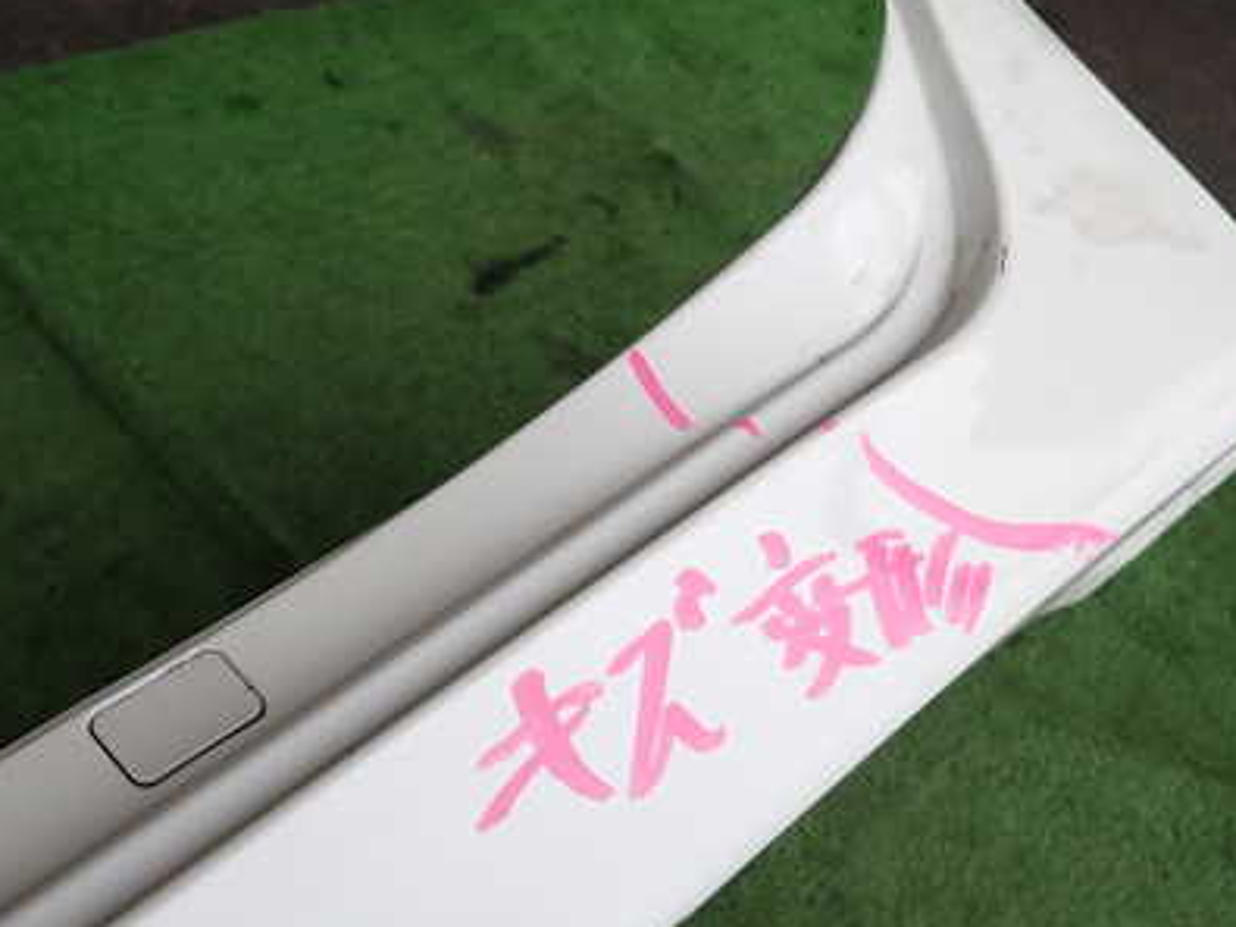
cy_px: 489
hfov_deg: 49.0
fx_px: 1356
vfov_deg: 37.7
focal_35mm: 38
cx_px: 607
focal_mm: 4.5
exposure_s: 1/125
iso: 125
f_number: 2
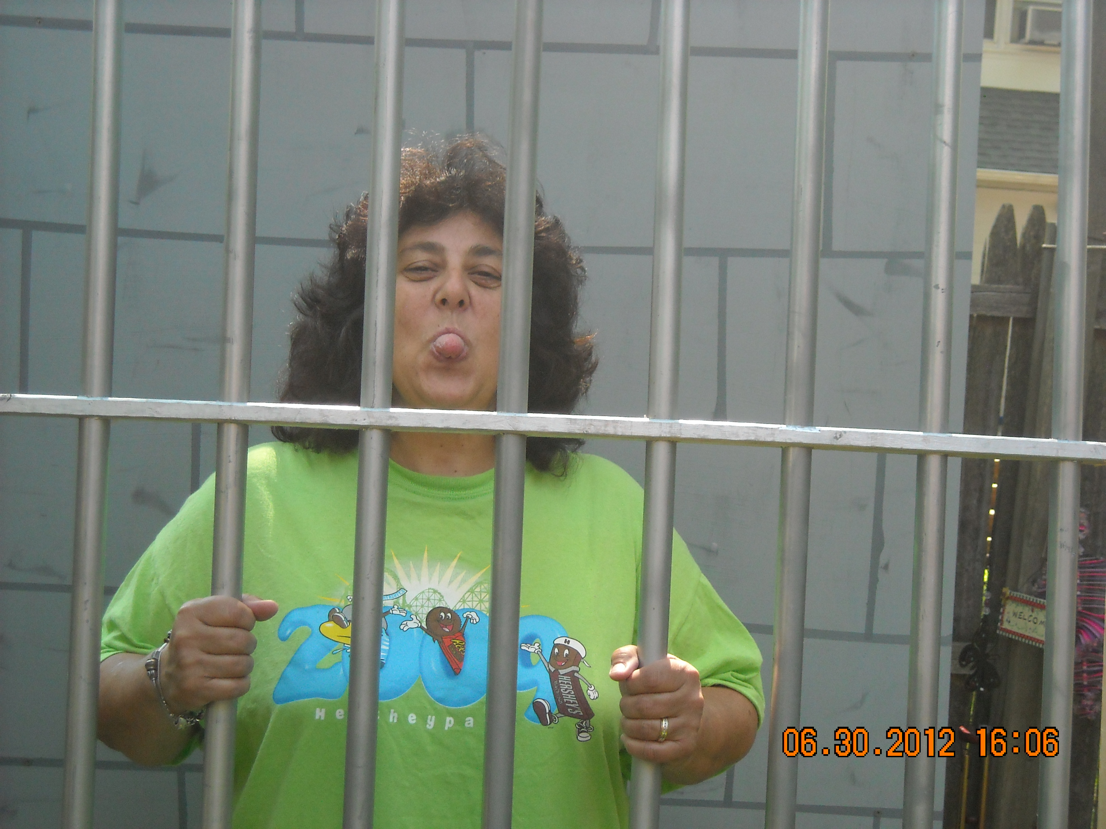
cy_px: 414
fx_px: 2173
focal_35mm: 68
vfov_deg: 21.6
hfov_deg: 28.6
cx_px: 553
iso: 227
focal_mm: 11.02
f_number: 3.7
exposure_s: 1/250
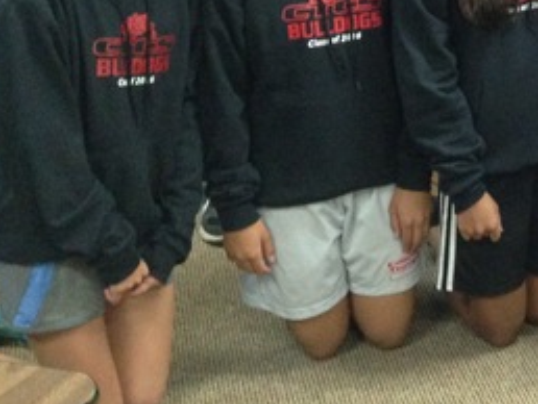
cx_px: 722
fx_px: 1431
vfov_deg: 15.3
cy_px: -125
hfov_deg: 19.4
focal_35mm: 92
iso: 400
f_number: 2.4
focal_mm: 4.12
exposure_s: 1/17
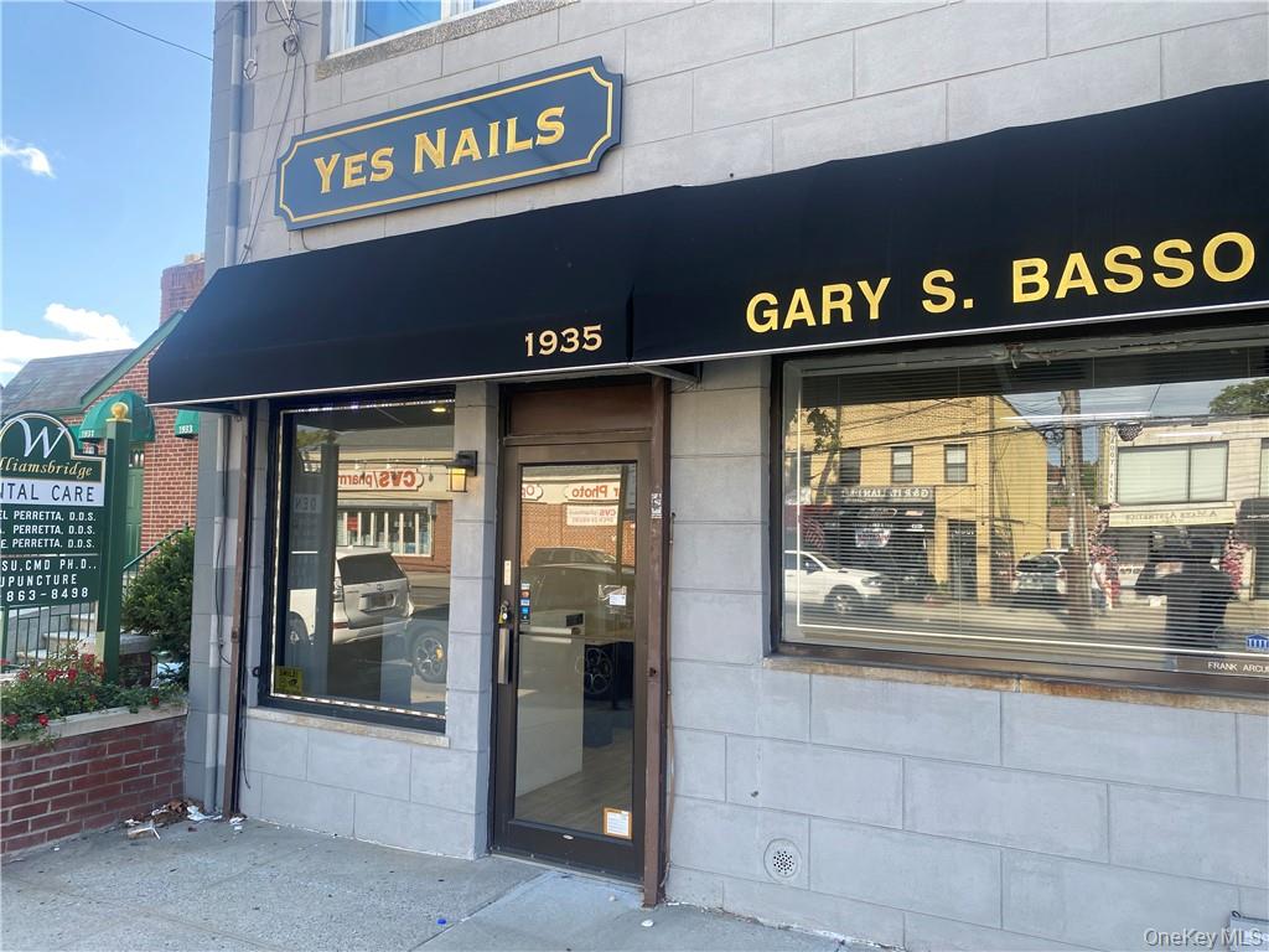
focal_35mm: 26
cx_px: 634
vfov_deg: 53.1
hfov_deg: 67.3
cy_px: 476
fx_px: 953
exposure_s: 1/311
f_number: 1.8
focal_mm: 4.25
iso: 32
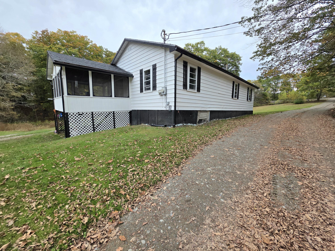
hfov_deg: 106.2
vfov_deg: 89.9
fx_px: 126
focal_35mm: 13
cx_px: 168
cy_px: 126
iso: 40
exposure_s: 1/714
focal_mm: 2.2
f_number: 1.9
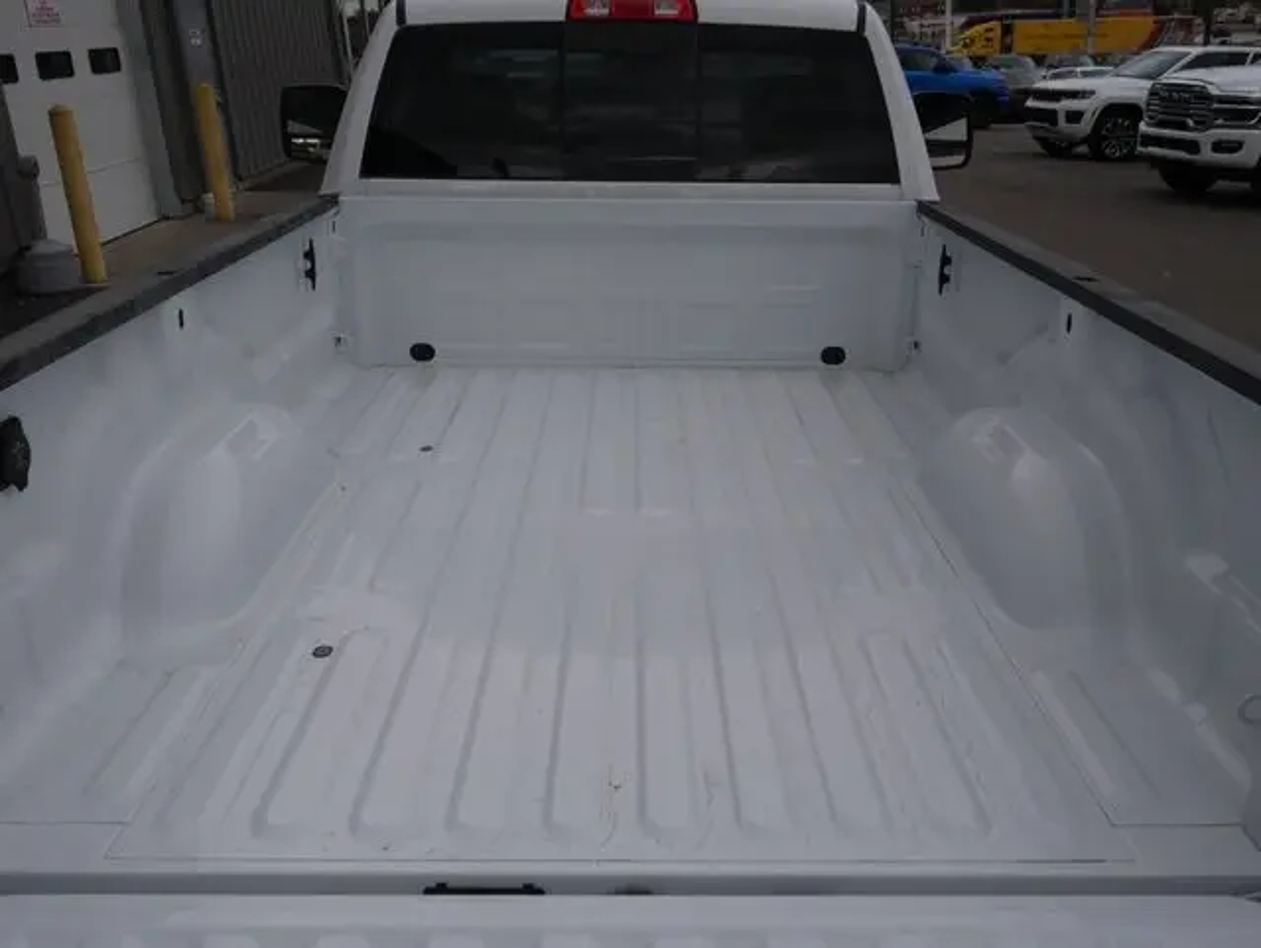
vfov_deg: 41.8
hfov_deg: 53.9
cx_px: 630
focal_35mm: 34
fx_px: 1239
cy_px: 474
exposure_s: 1/800
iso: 200
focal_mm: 17
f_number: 5
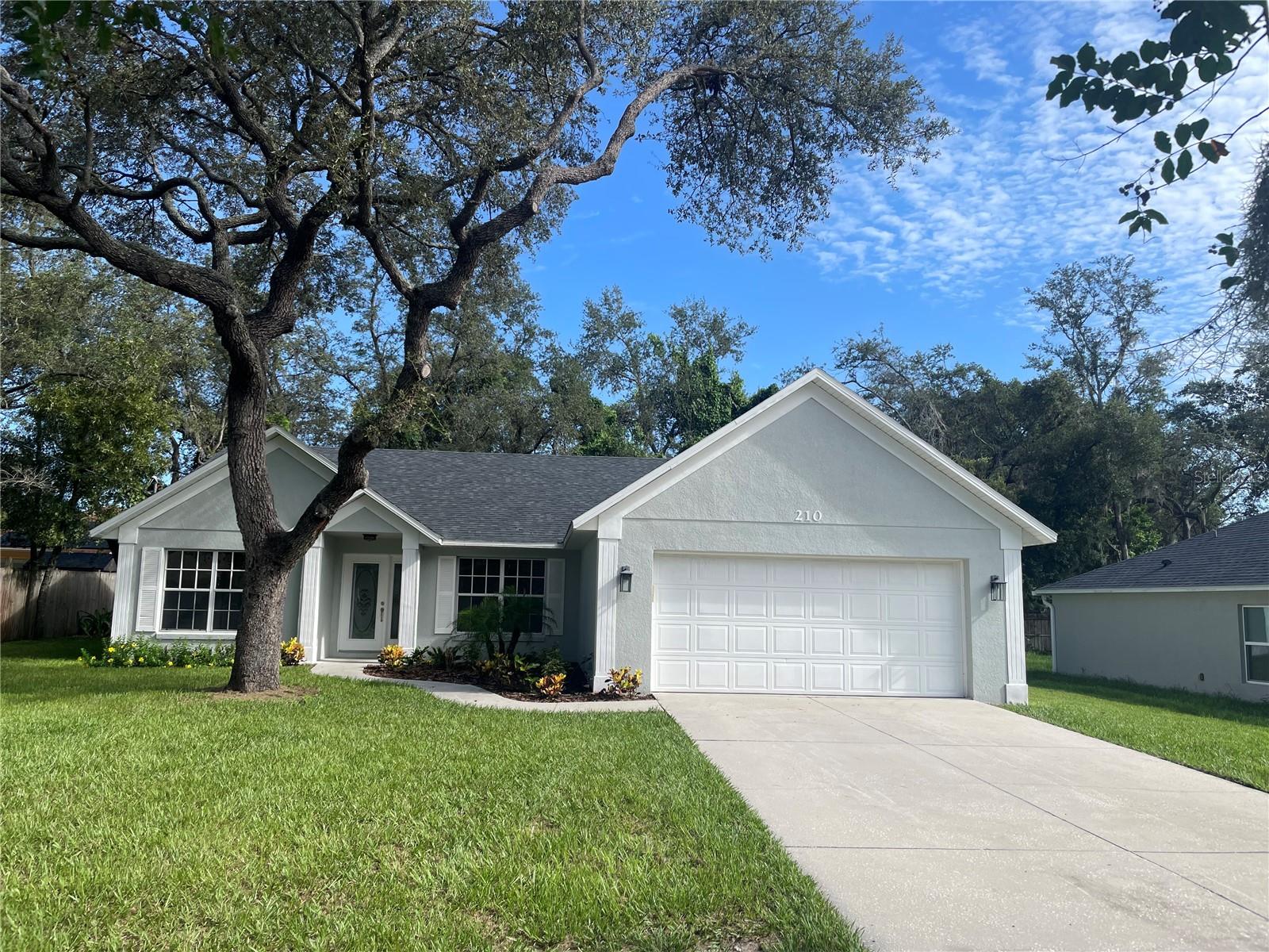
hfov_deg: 67.3
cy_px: 476
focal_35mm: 26
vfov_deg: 53.1
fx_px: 953
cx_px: 634
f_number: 1.6
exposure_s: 1/2353
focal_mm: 4.2
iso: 32
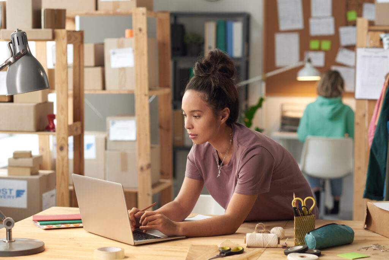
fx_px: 919
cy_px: 130
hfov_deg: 23.9
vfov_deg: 16.1
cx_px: 194
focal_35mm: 85
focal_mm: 85
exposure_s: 1/125
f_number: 3.2
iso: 500
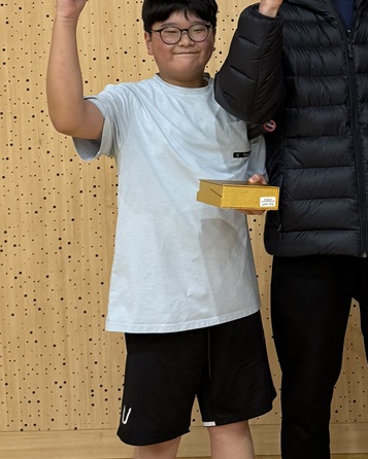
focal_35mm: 75
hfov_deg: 20.0
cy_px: 11
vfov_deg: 24.4
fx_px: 1021
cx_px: 346
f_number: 1.78
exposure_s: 1/60
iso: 160
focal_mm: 6.76
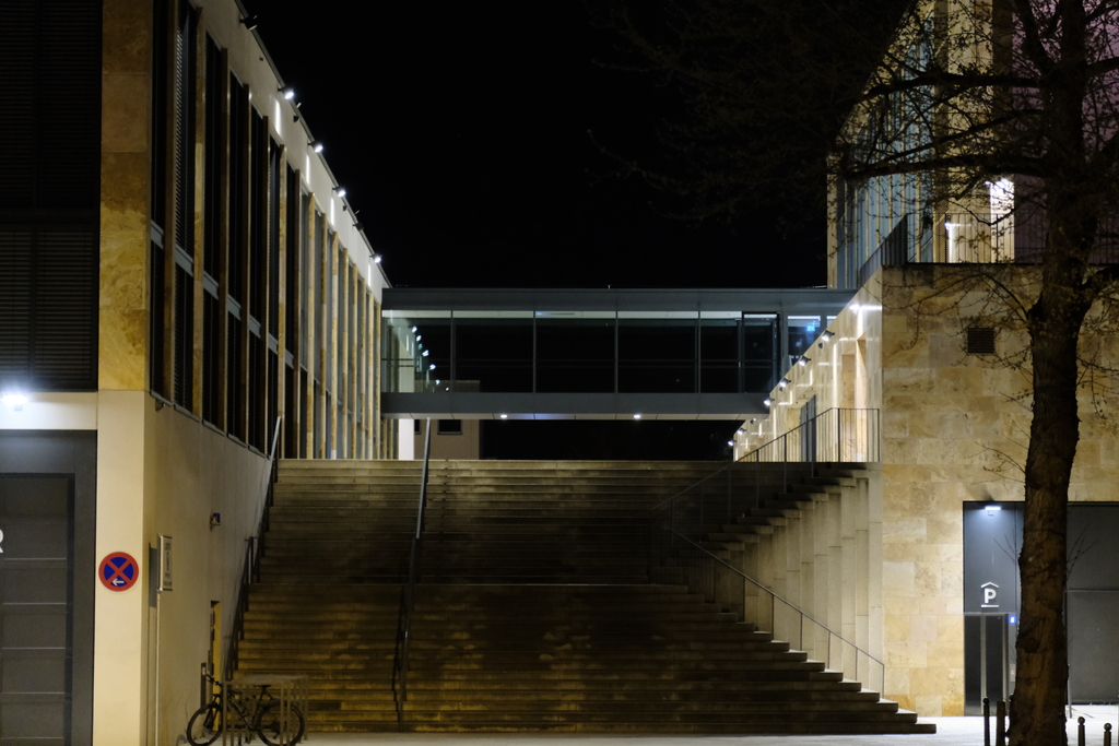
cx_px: 560
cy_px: 373
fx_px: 3264
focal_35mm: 105
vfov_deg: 13.0
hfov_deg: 19.5
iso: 3200
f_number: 2.8
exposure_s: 1/15
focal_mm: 70
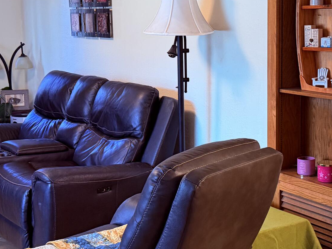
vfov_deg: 22.5
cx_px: 240
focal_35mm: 65
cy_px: 84
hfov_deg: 29.4
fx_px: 623
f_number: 1.78
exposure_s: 1/40
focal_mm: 6.76
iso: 640
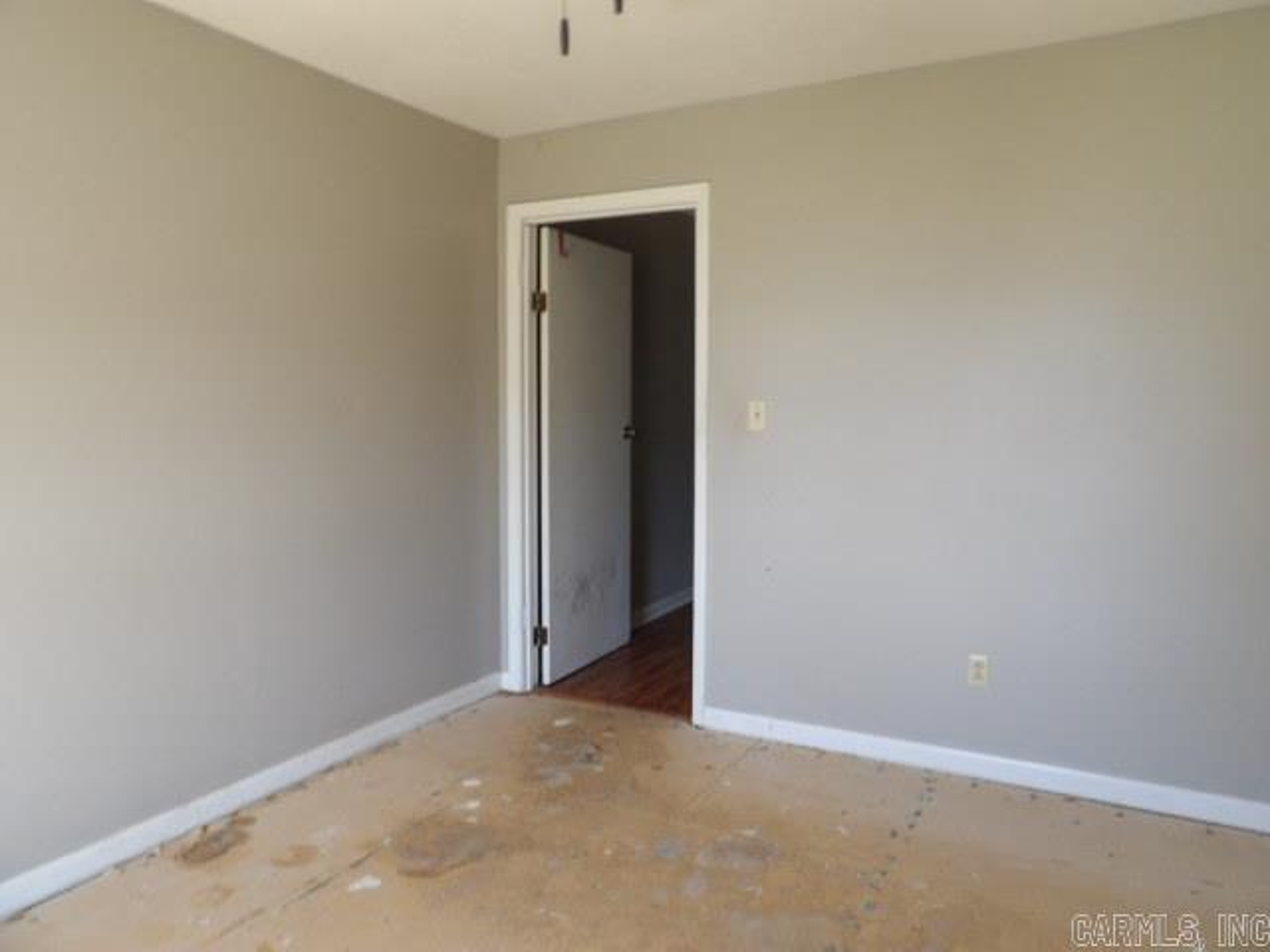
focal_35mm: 24
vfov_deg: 56.8
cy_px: 476
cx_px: 635
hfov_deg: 71.6
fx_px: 881
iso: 200
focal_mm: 4.3
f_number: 3.2
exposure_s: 1/33
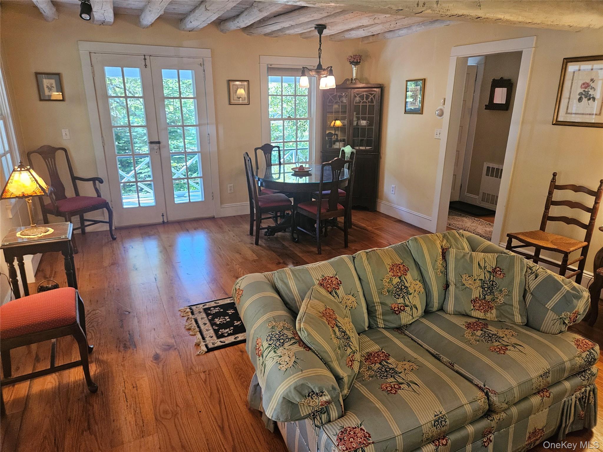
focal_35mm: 23
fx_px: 401
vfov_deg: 58.9
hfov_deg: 73.9
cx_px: 302
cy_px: 226
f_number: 1.8
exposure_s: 1/120
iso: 800
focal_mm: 5.4
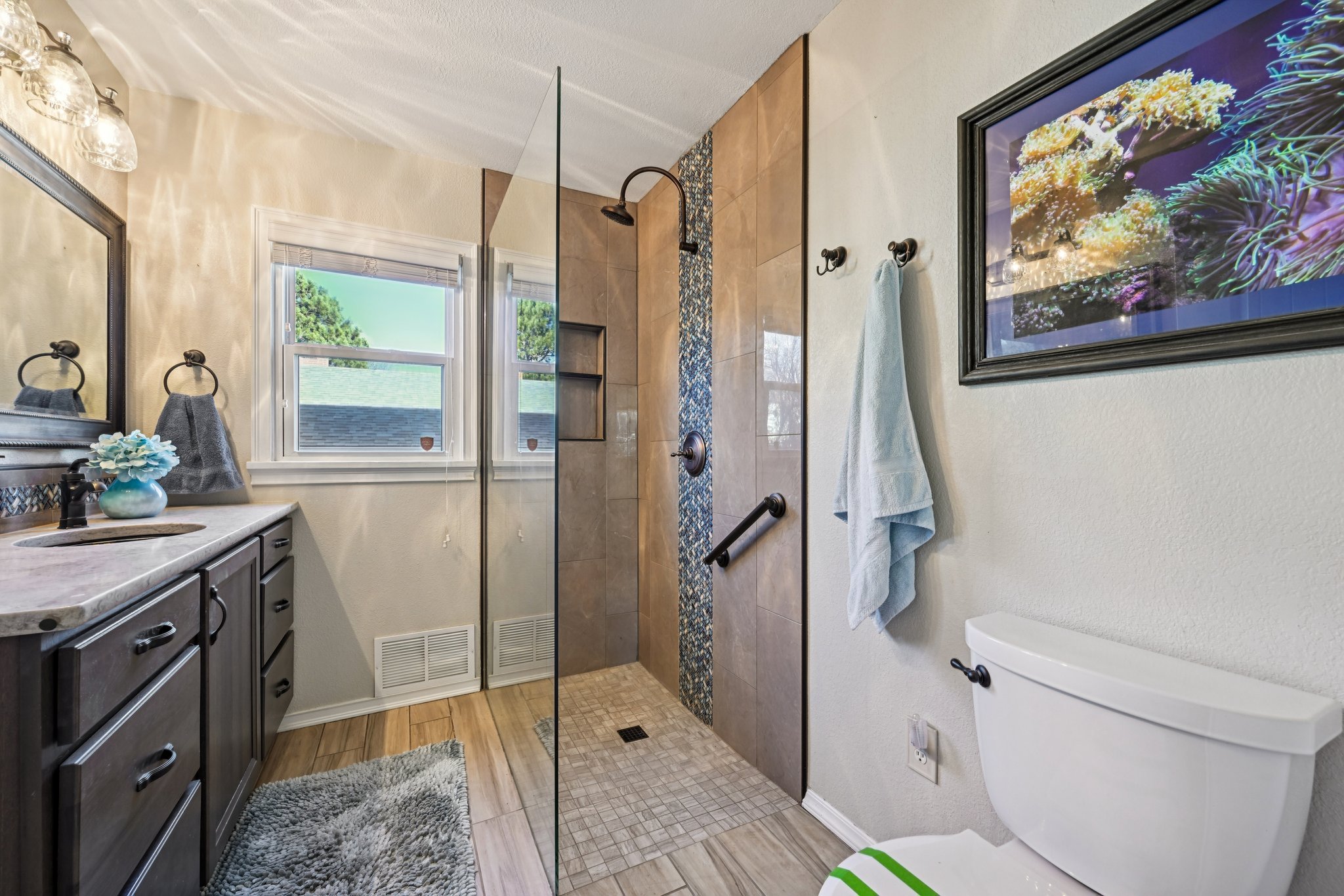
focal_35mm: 14
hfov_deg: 104.3
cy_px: 448
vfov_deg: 81.2
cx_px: 672
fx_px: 523
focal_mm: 14
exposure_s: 1/4
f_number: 11
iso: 400
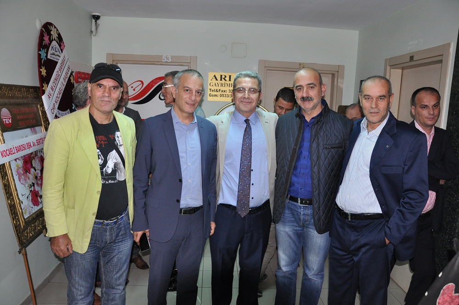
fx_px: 344
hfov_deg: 67.4
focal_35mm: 27
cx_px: 230
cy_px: 152
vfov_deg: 47.8
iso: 1000
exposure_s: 1/60
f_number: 4.5
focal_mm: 18
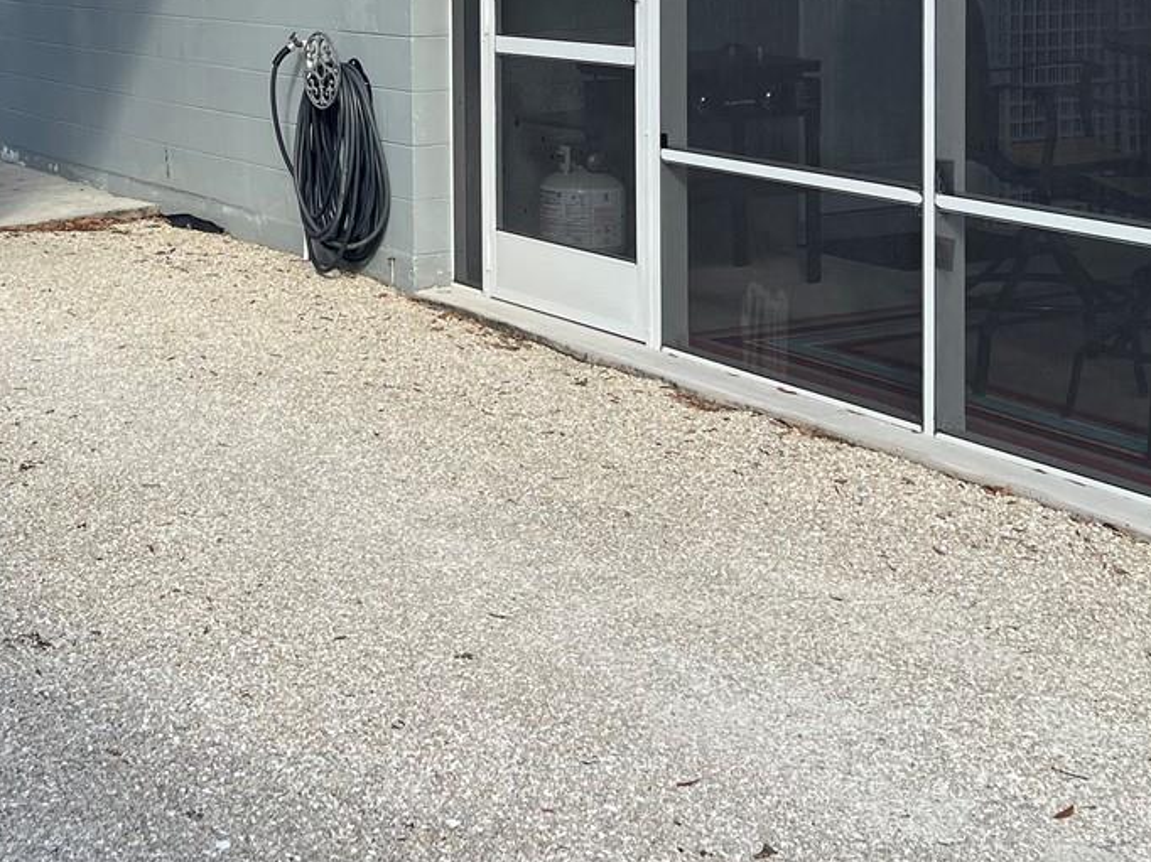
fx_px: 2028
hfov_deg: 31.1
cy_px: 56
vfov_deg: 23.3
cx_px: 284
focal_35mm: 61
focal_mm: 5.7
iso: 50
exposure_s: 1/2208
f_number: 1.5
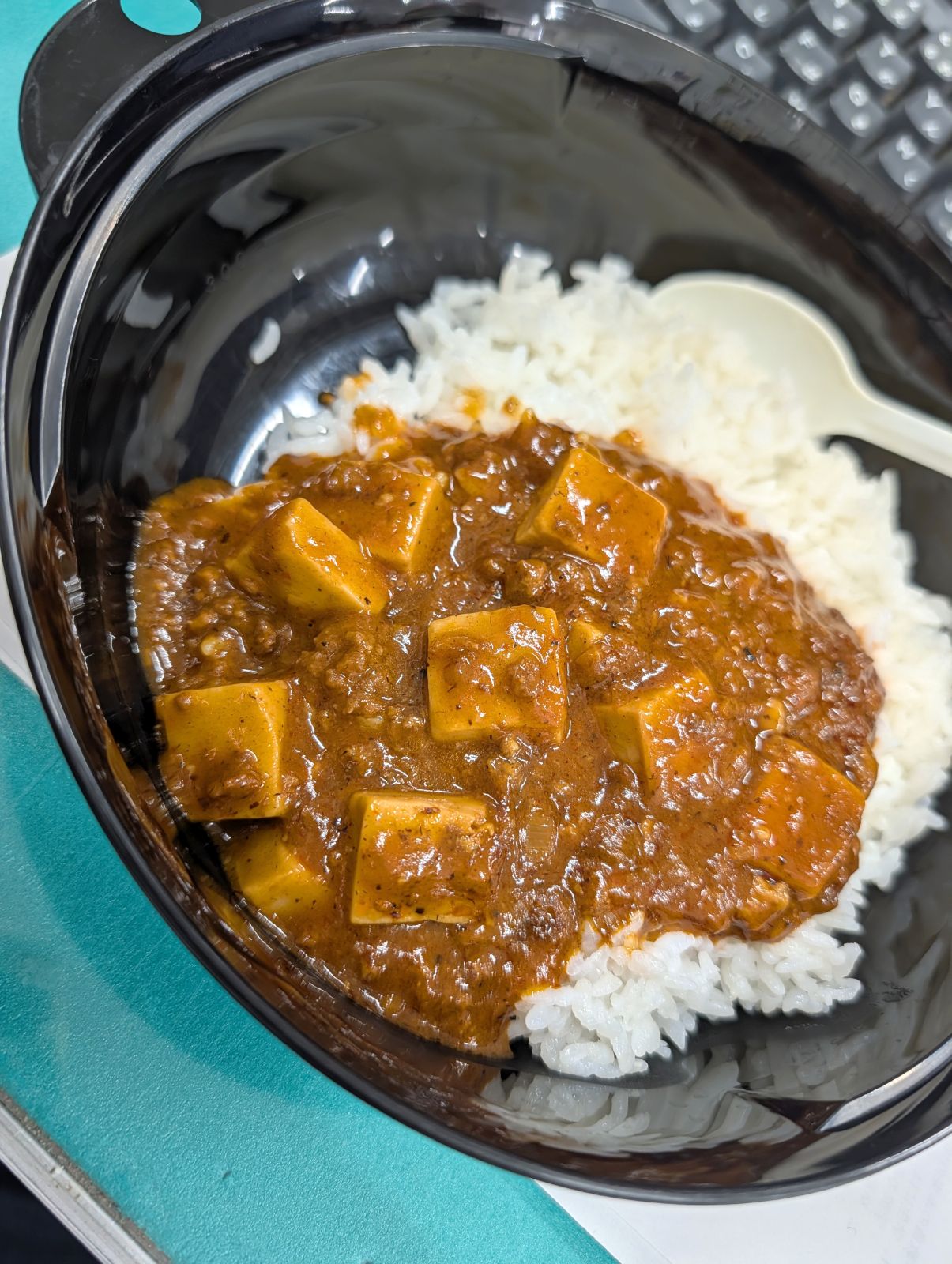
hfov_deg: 56.9
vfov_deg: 71.5
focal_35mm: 24
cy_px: 632
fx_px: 878
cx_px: 476
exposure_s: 1/120
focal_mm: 6.9
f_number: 1.68
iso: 22
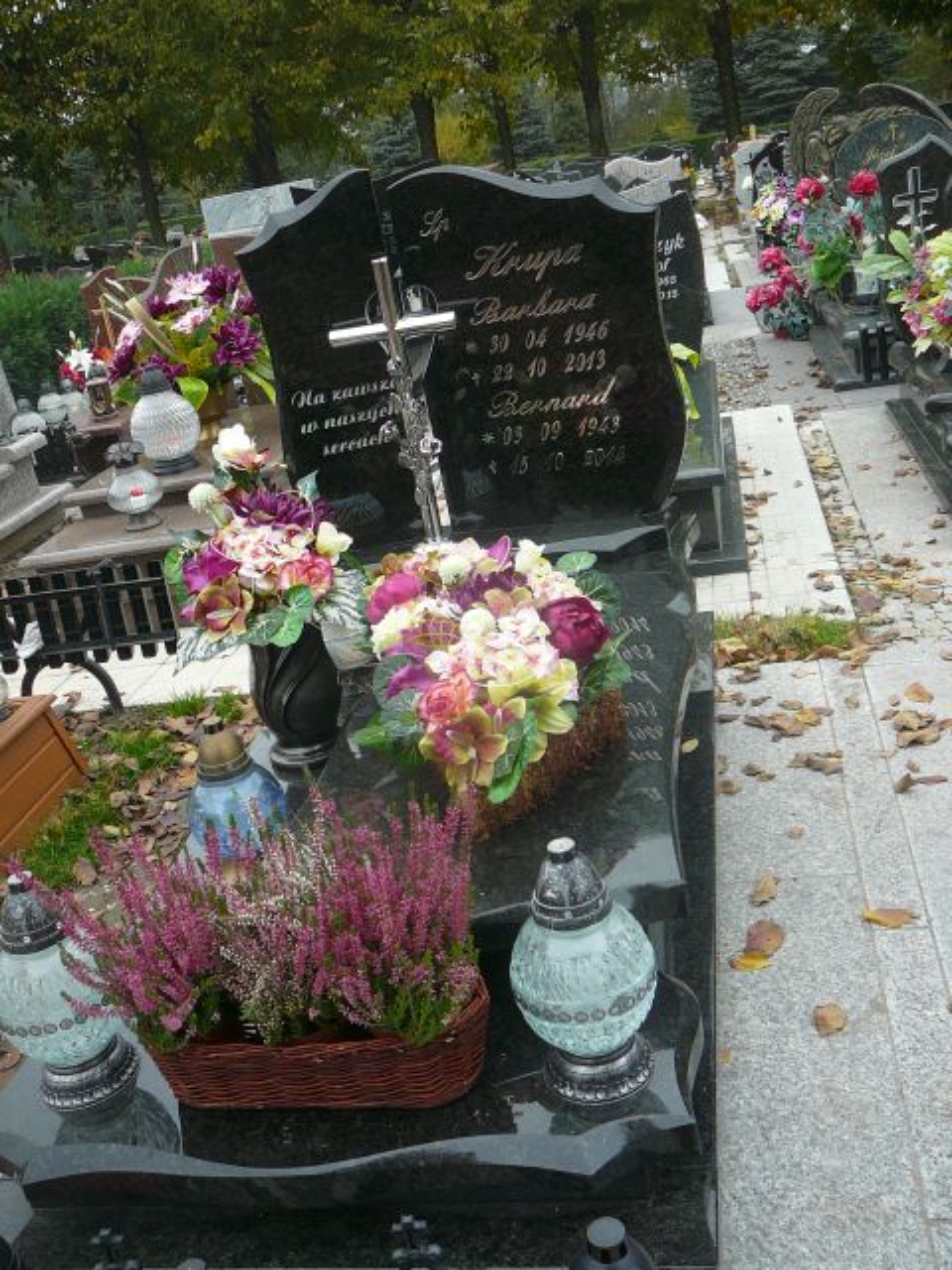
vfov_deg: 52.6
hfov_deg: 40.7
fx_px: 1283
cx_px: 476
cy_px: 635
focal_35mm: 35
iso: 80
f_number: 2.8
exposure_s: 1/60
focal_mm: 5.2
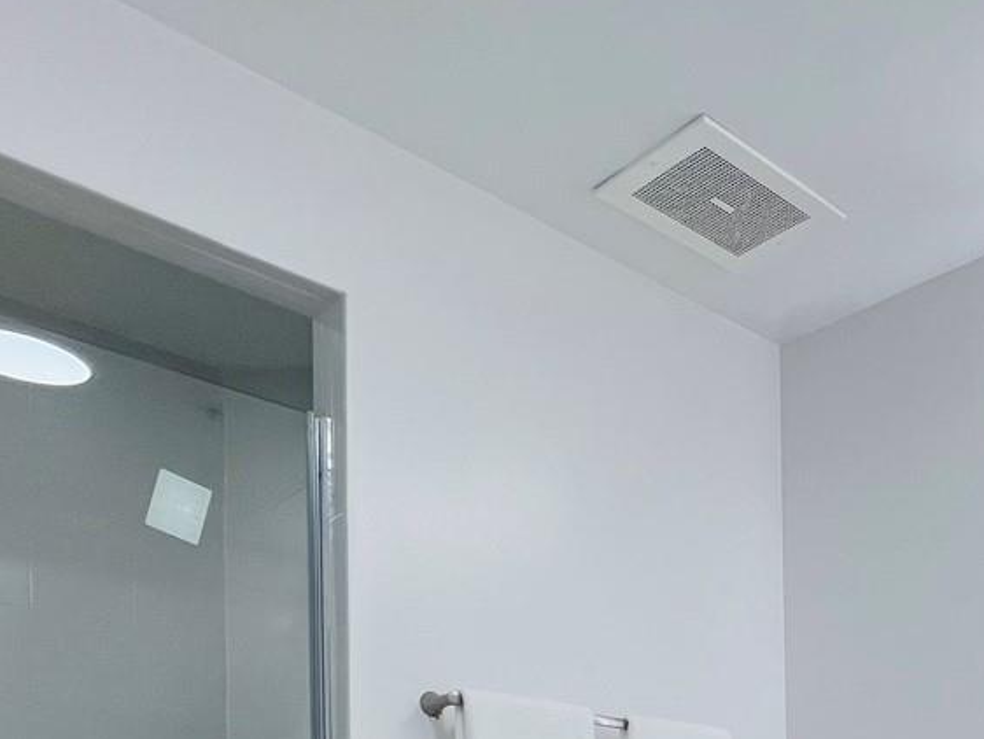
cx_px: 951
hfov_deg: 43.9
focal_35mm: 37
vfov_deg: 32.1
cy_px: 890
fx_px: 1052
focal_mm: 1.57
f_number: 1.8
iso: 50
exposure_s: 1/120
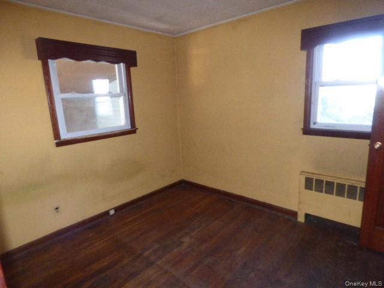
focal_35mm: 20
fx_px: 222
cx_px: 192
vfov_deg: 66.0
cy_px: 144
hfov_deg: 81.7
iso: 640
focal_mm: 3.58
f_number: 2.8
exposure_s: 1/60
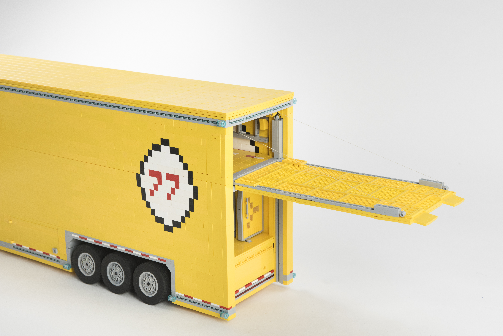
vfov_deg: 21.9
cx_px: 252
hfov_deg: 32.4
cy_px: 168
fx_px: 866
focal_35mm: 62
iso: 200
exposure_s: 1/60
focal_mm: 62
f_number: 13
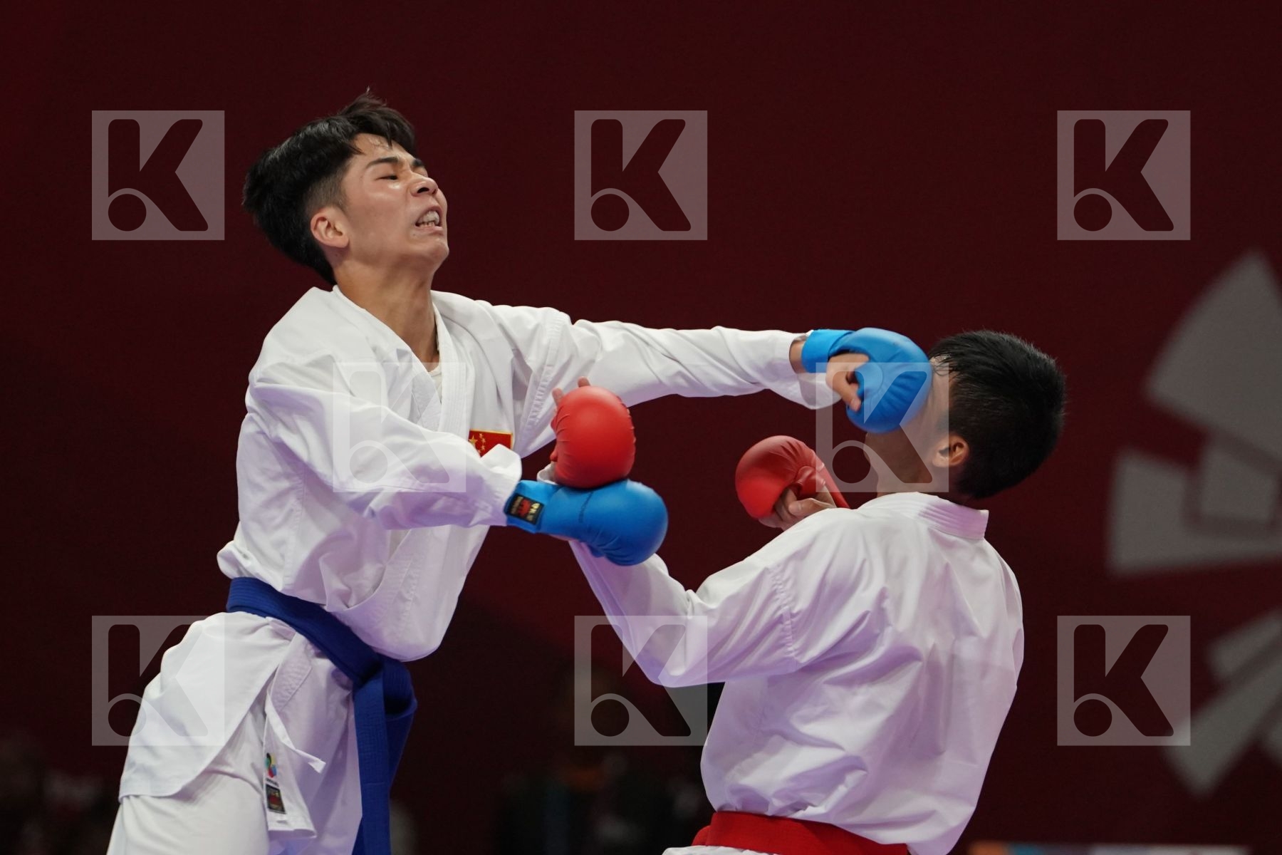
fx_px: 14243
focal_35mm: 400
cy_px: 428
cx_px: 641
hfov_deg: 5.2
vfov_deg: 3.4
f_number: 4
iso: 2500
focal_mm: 267
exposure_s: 1/1000
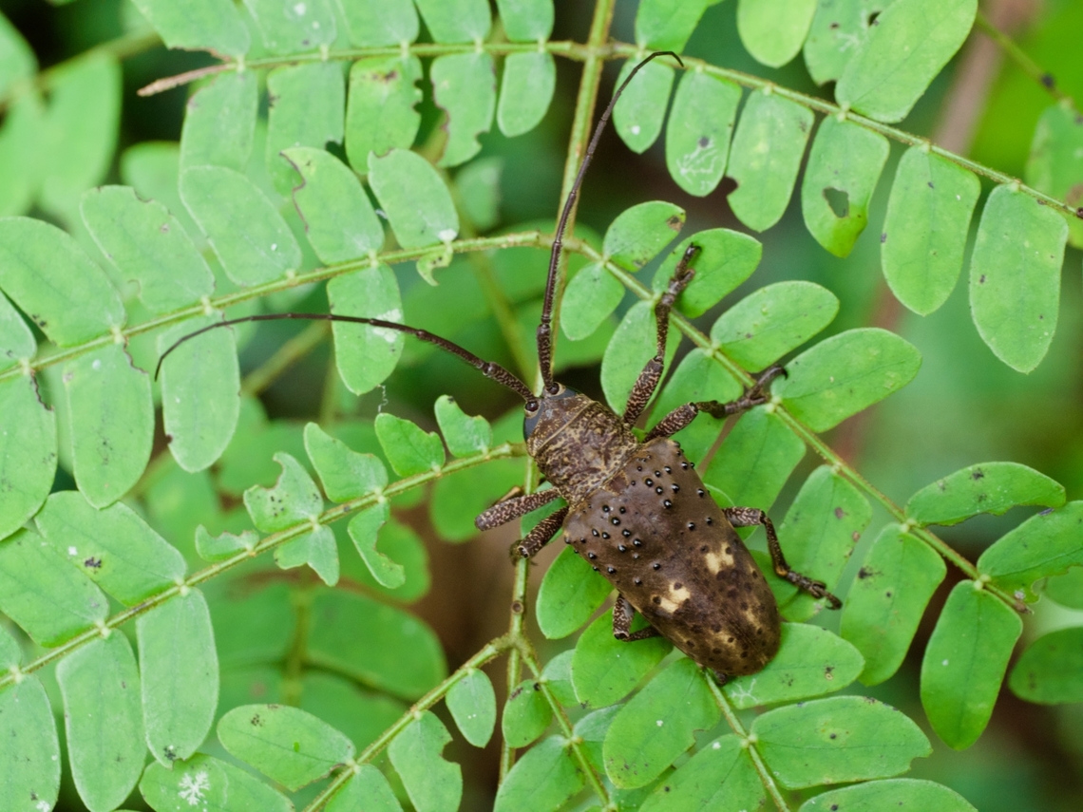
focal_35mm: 90
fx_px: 2816
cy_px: 406
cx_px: 542
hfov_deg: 21.8
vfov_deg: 16.4
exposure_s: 1/50
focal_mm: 45
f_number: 9
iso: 1600
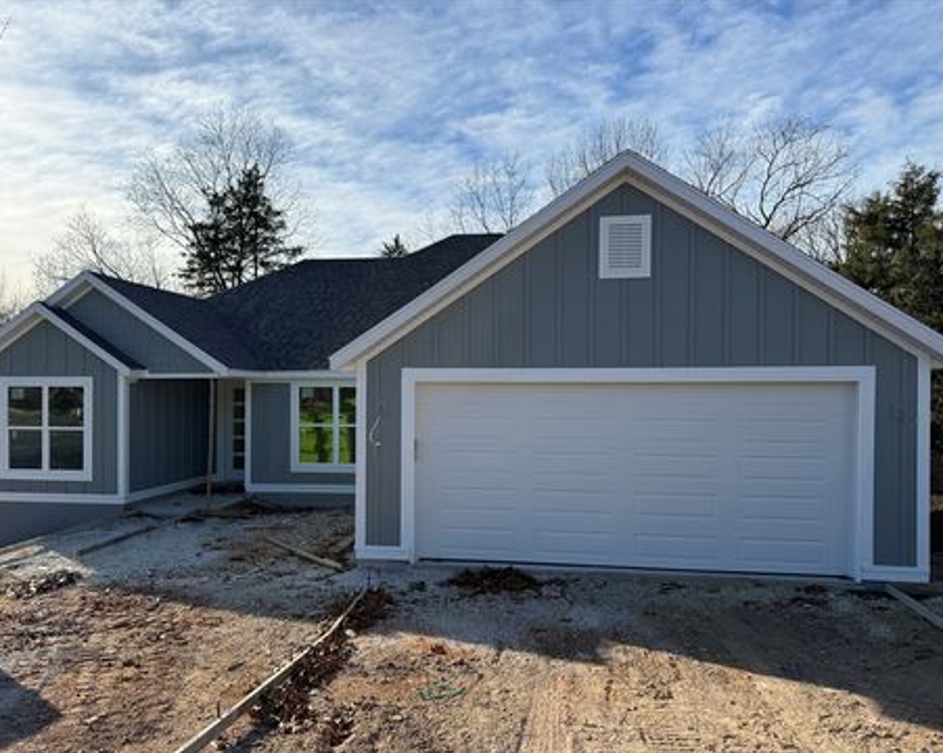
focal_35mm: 26
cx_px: 454
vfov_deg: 54.9
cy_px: 388
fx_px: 725
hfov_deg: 66.1
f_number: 1.78
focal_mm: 6.76
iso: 100
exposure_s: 1/6173
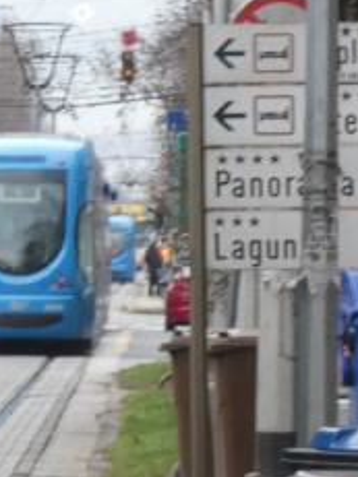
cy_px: 199
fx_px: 11966
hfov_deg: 1.7
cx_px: -629
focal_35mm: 867
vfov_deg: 2.3
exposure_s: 1/125
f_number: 5.4
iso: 160
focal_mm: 27.5
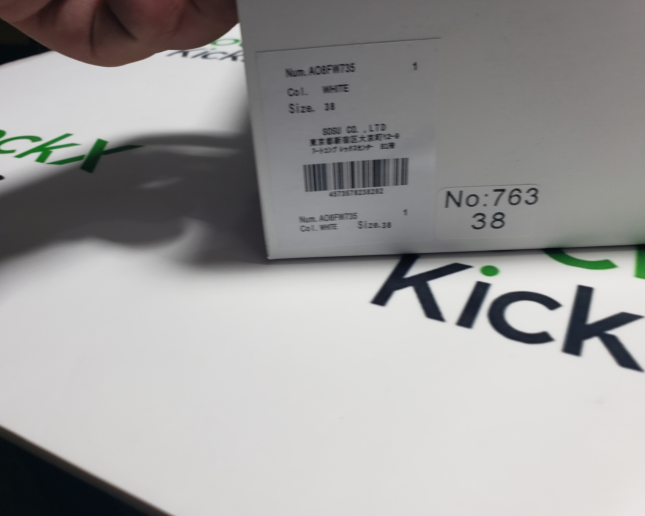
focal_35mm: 28
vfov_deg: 51.5
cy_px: 266
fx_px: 535
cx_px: 298
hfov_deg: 62.1
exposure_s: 1/140
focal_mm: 4.3
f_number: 2.4
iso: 50
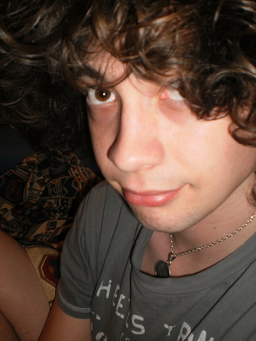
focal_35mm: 36
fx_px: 355
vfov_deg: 51.4
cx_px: 128
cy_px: 170
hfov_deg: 39.7
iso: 125
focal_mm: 6.3
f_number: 3.1
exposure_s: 1/30
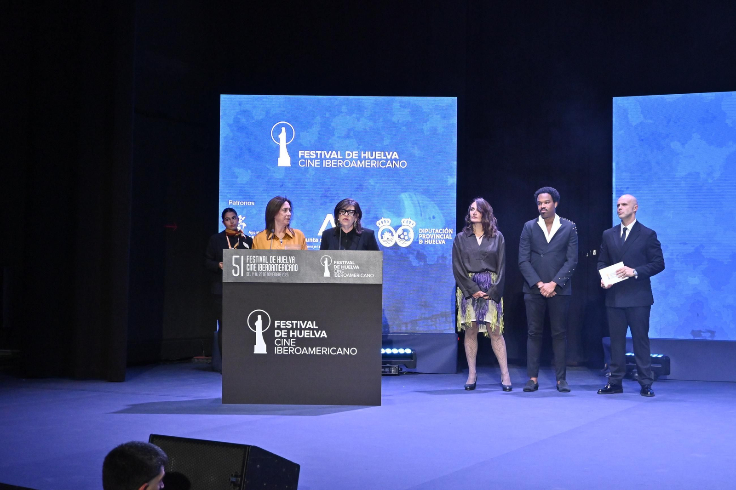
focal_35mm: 63
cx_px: 368
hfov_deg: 31.9
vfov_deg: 21.6
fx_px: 1288
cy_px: 245
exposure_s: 1/200
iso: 2500
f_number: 5.6
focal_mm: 42
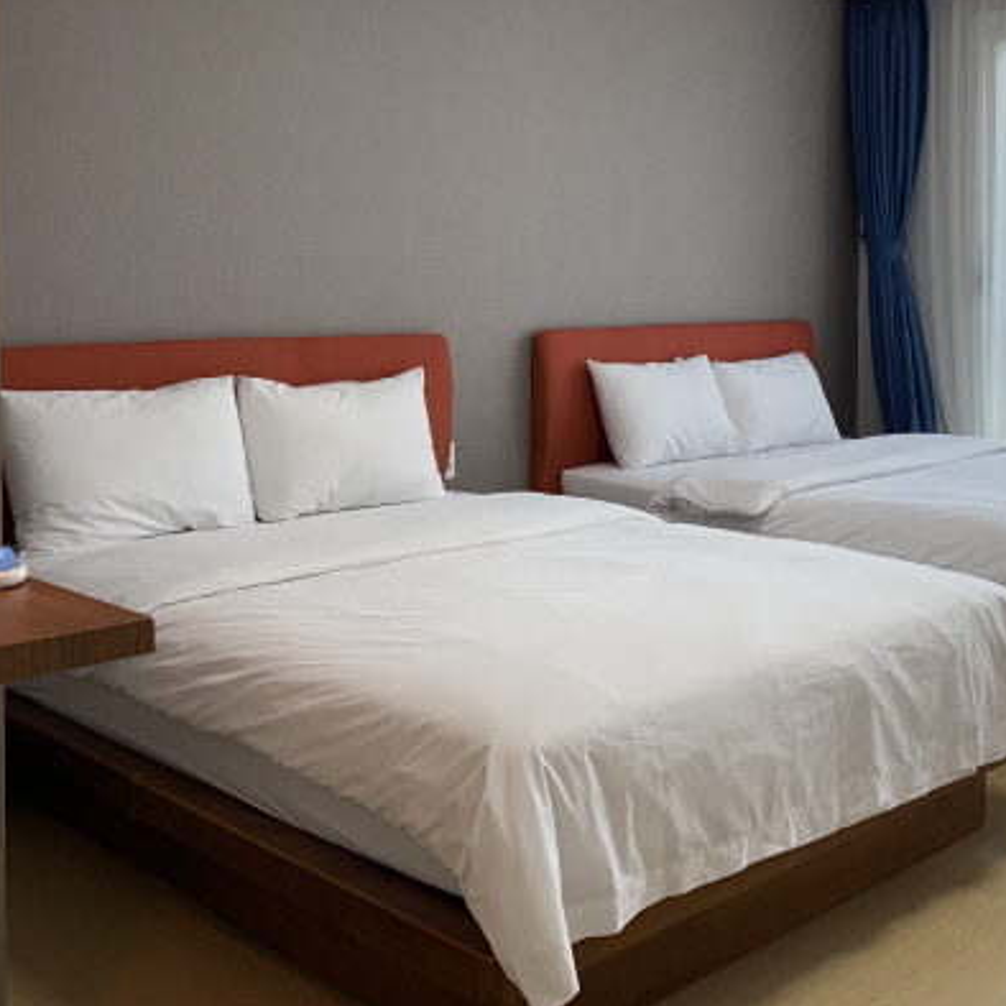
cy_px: 352
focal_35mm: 42
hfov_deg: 39.7
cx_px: 646
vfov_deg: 39.6
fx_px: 1381
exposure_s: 1/120
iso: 50
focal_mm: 4.25
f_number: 1.8
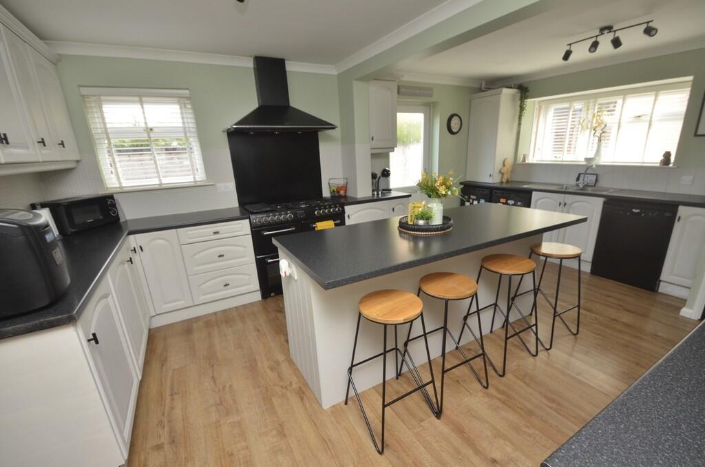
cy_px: 234
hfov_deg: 100.5
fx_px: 293
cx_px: 352
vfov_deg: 77.1
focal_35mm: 15
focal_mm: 10
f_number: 7.1
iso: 800
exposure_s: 1/60
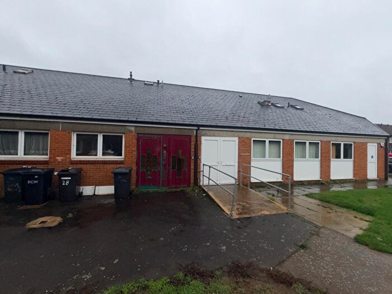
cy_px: 147
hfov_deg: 102.1
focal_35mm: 14
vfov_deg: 85.7
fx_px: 159
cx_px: 196
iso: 25
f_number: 2.2
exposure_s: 1/121
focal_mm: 2.22
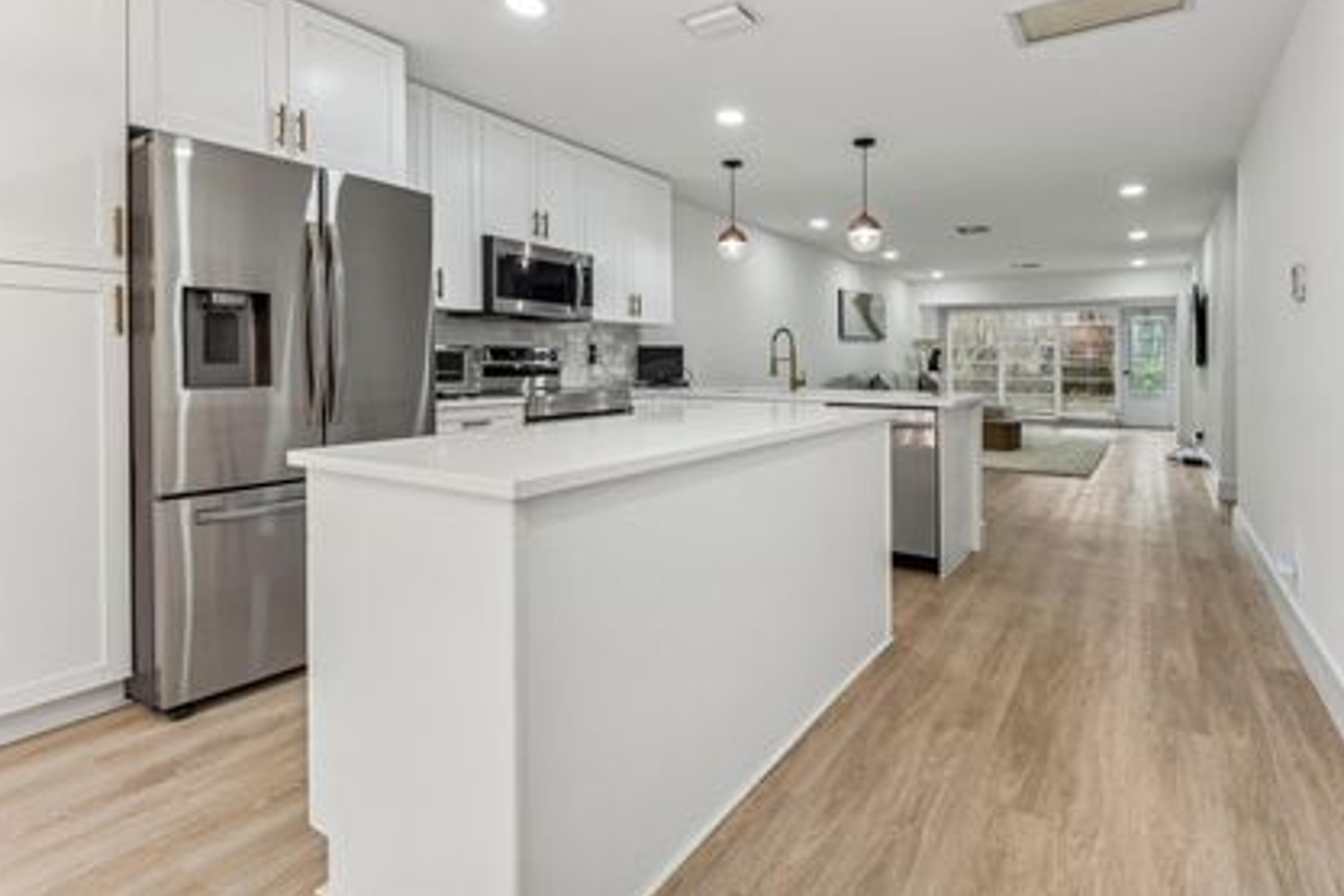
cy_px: 366
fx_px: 672
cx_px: 745
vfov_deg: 66.8
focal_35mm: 18
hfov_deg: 89.7
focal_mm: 15
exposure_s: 1/13
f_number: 8
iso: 100
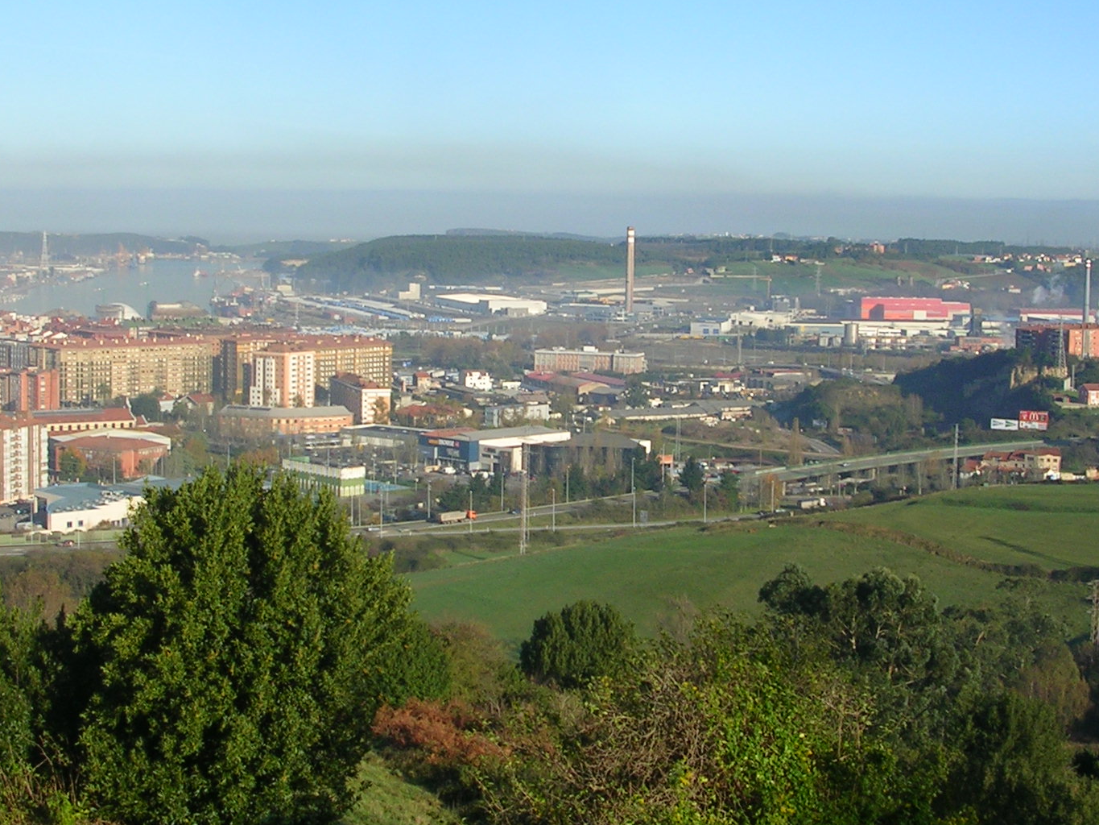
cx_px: 560
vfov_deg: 25.6
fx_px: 1810
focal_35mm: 57
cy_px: 352
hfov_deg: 33.8
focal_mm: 5.8
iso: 50
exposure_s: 1/270
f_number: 5.6
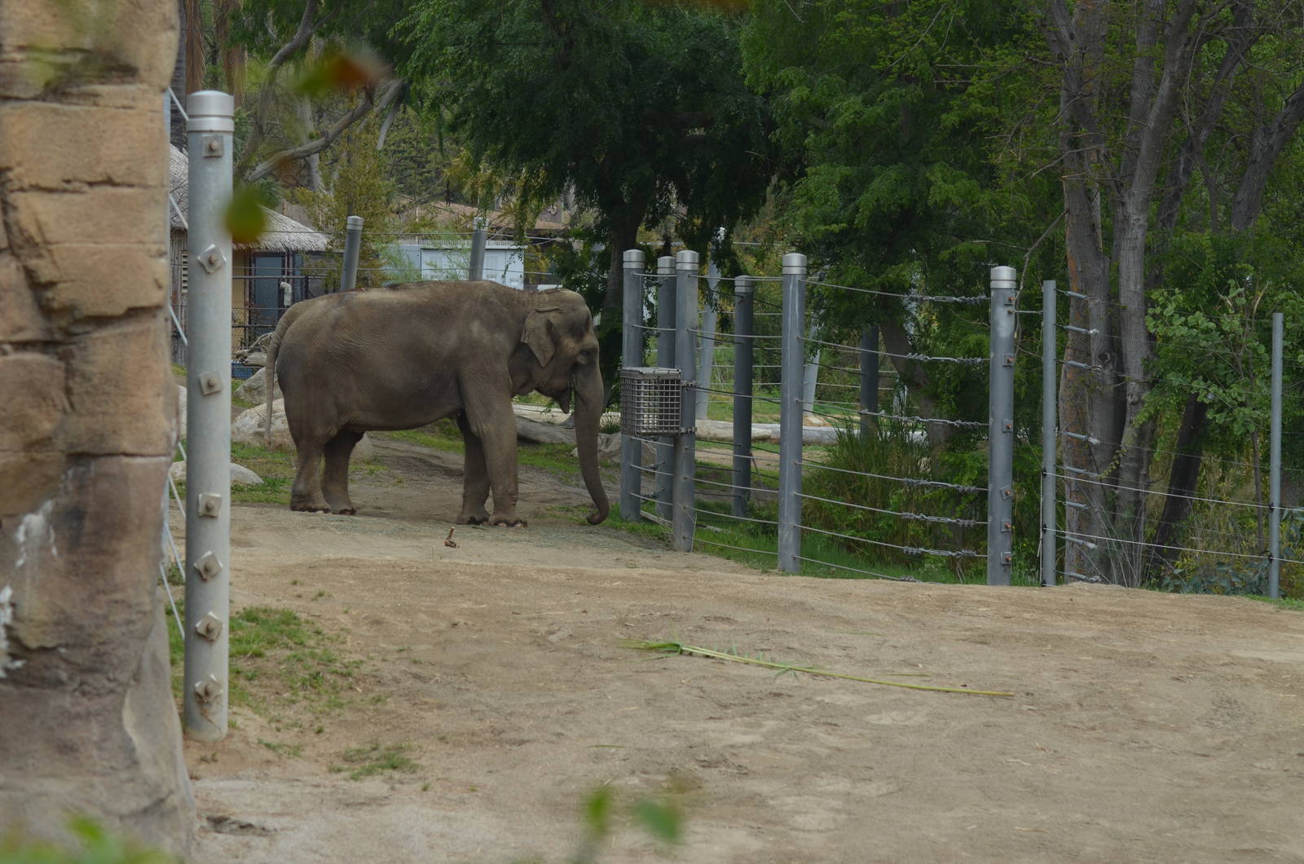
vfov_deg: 8.3
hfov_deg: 12.5
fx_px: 5965
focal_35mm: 165
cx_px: 652
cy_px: 432
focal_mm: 110
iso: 200
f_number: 6.3
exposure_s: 1/640
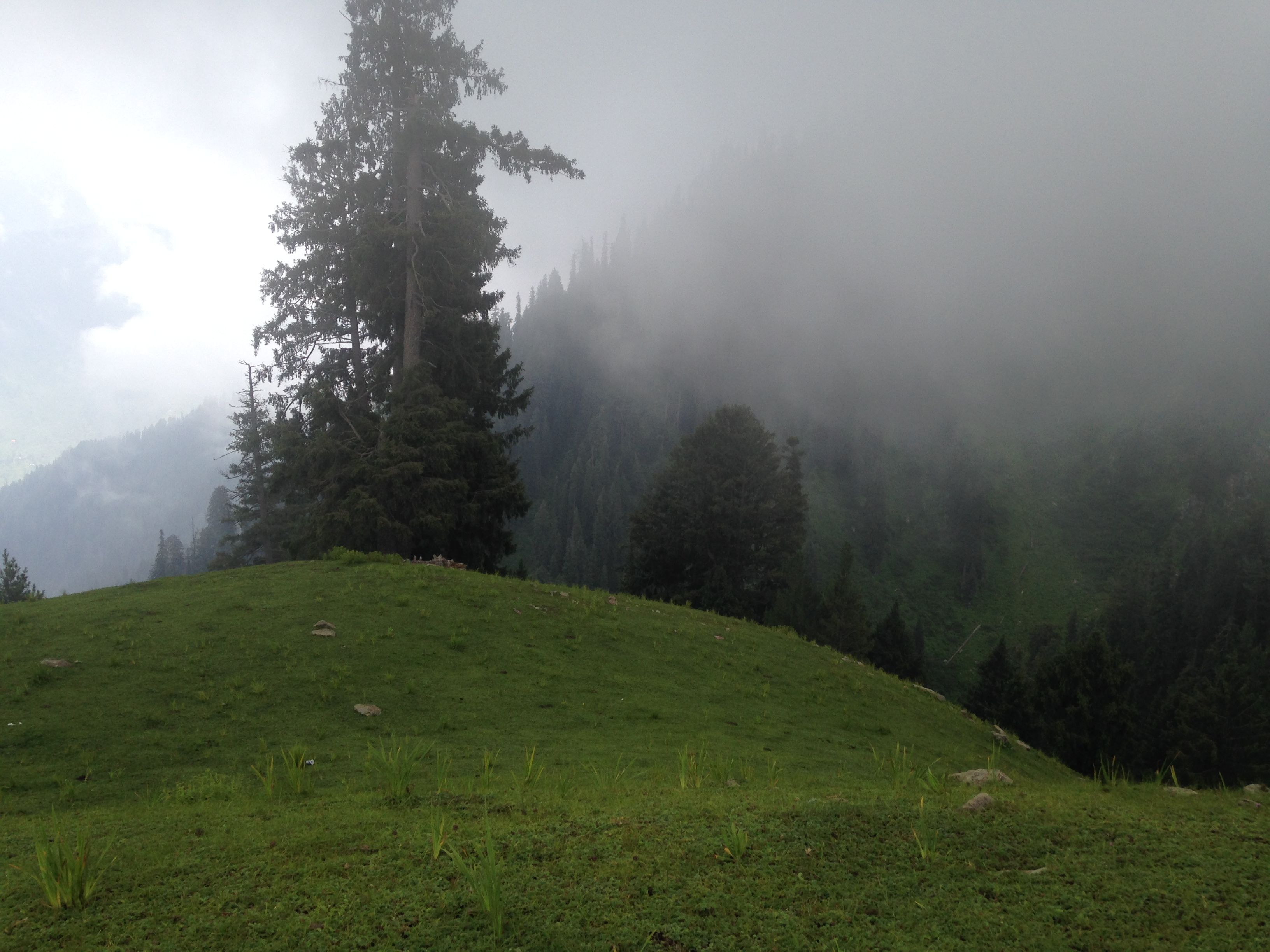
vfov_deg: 42.9
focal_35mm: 33
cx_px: 635
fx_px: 1211
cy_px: 476
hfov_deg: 55.4
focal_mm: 4.12
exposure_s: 1/384
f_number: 2.4
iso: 50
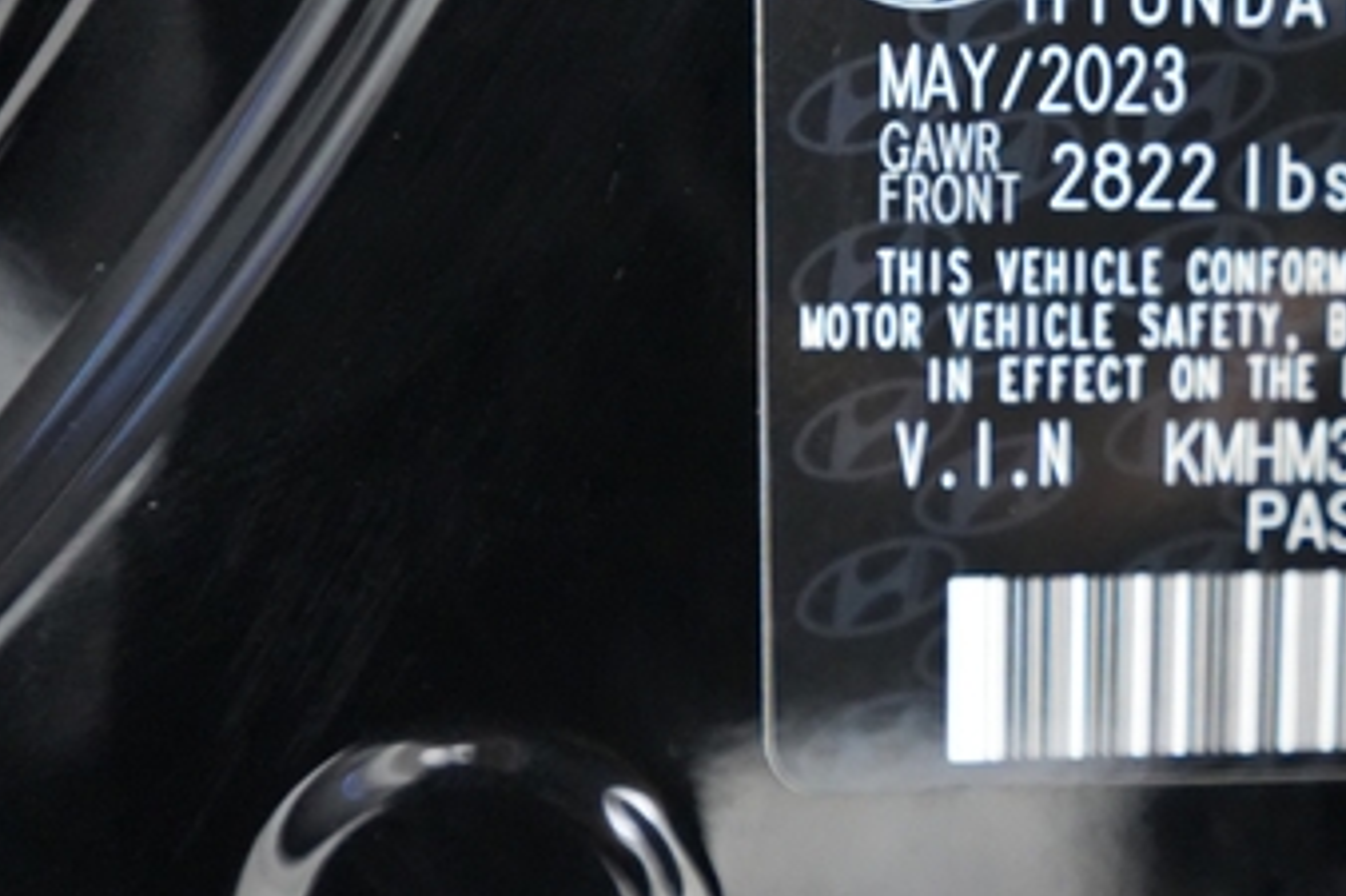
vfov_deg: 25.4
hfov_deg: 35.0
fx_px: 1981
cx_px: 1258
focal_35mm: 53
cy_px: 295
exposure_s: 1/50
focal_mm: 28
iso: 12800
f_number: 2.8
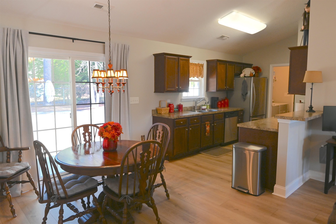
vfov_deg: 53.1
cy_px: 112
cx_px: 168
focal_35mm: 24
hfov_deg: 73.7
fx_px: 224
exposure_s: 1/125
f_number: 4
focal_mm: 16
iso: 500
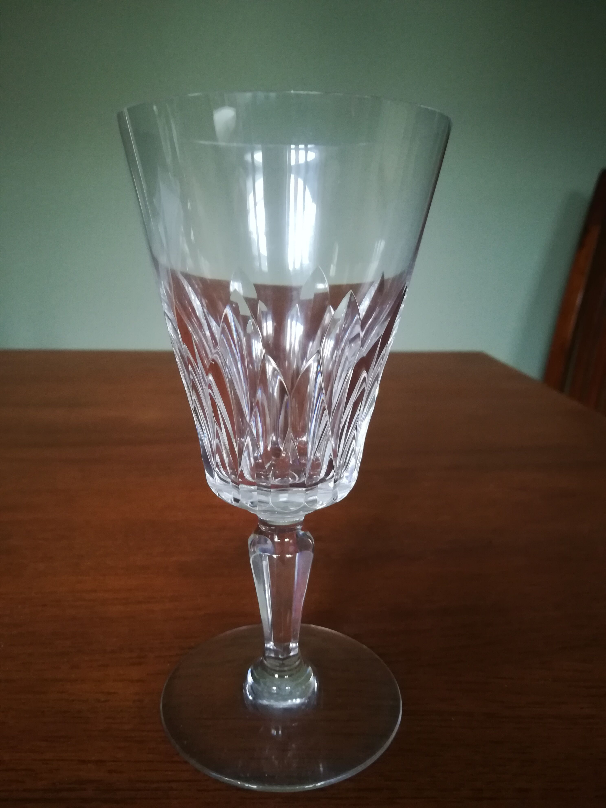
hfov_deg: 53.1
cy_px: 404
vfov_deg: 67.3
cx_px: 303
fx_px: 607
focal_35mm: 26
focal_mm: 3.83
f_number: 2.2
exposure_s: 1/20
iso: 500
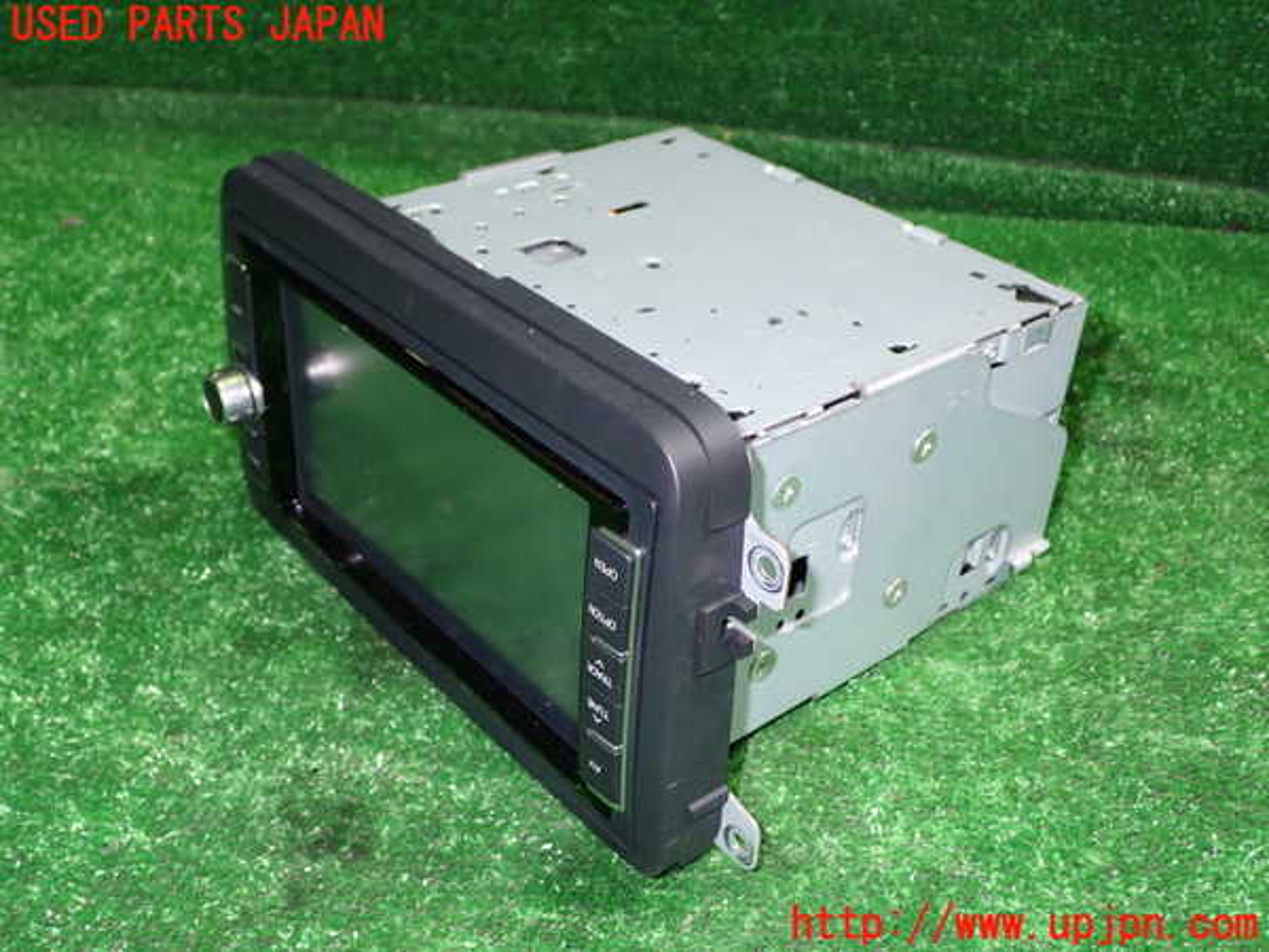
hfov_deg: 49.0
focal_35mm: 38
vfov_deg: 37.7
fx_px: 1393
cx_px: 634
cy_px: 476
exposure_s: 1/40
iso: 200
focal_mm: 6.83
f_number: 2.7
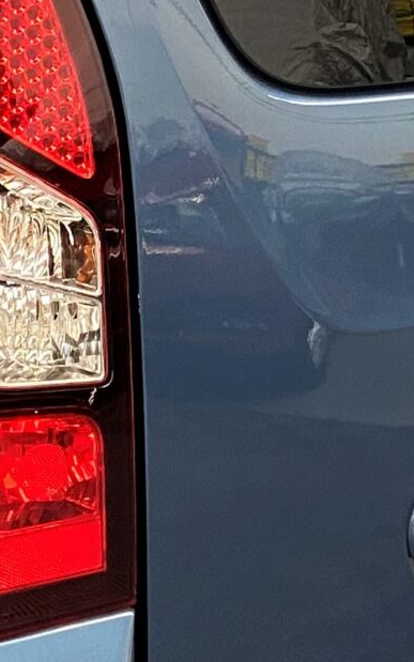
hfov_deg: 11.5
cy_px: 156
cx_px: 107
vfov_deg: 18.2
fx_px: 2058
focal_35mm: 114
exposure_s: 1/50
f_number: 1.8
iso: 200
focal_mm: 4.25
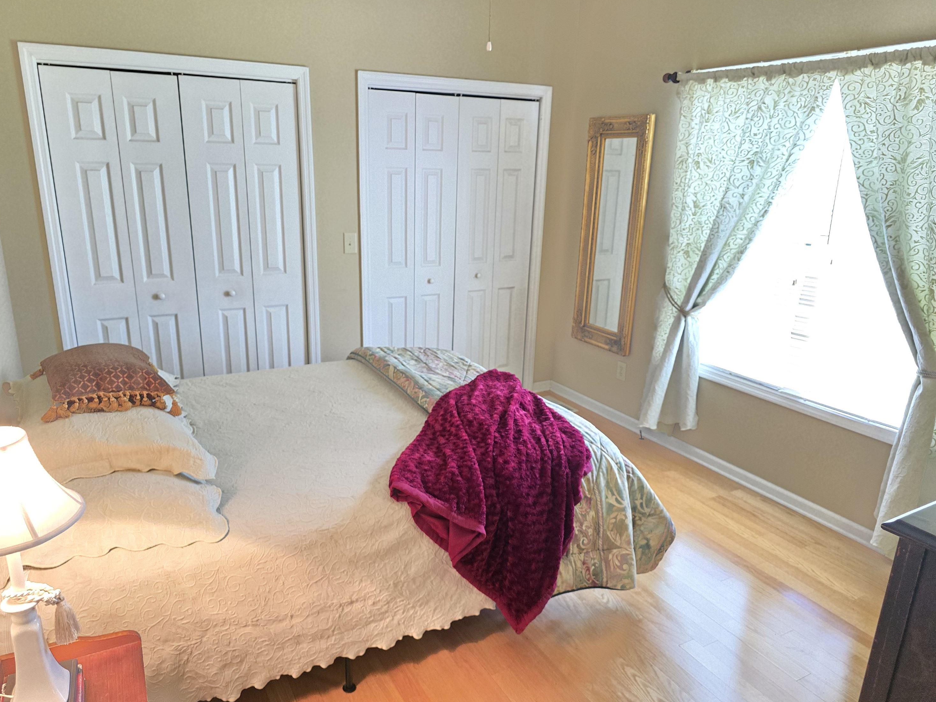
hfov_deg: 71.6
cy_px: 357
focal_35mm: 24
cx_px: 448
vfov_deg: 56.8
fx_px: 649
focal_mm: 6.3
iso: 1600
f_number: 1.7
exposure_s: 1/60
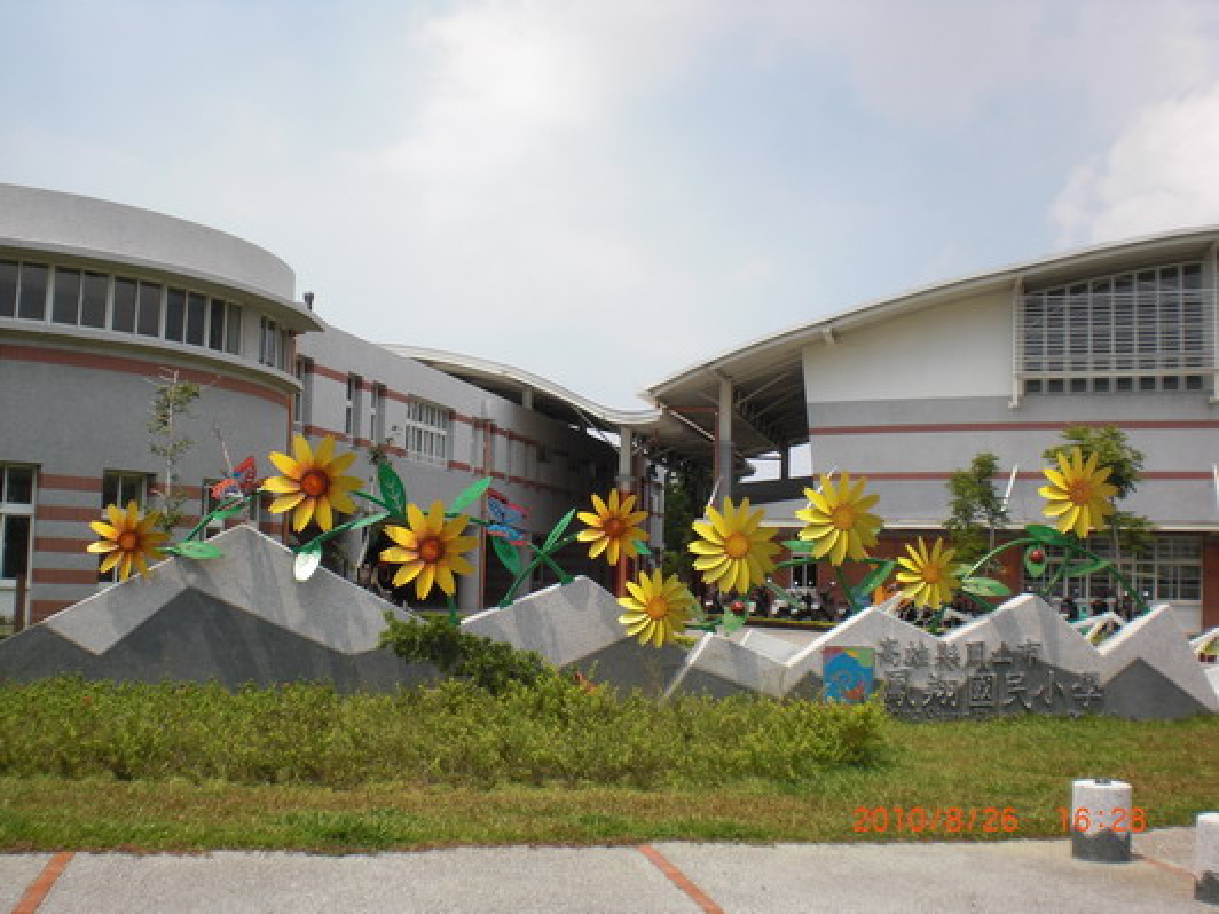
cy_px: 457
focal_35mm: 38
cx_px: 610
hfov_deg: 49.0
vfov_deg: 37.7
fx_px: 1338
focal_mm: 6.3
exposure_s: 1/250
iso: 64
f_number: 5.6
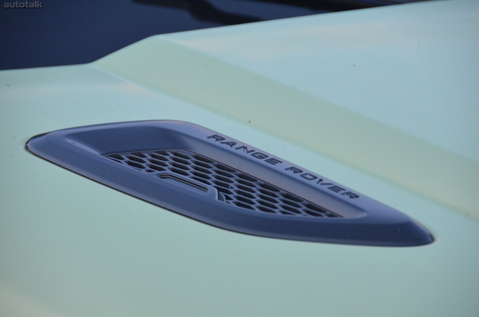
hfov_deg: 6.9
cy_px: 158
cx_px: 240
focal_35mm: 300
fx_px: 3984
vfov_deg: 4.6
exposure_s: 1/160
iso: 1600
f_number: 5.6
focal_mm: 200
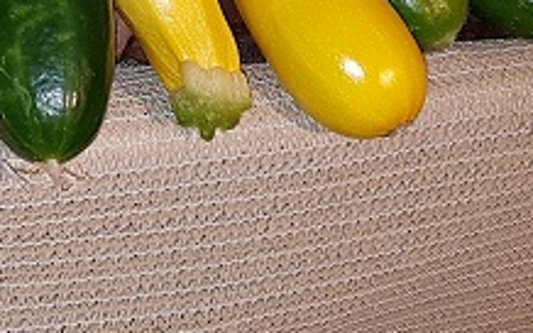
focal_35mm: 114
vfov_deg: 10.6
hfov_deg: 16.9
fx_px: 1655
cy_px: -322
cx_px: -213
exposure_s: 1/50
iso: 80
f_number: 1.7
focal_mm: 4.2
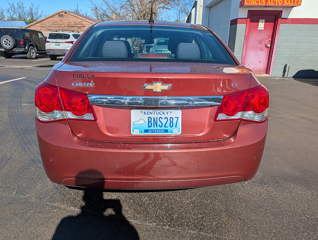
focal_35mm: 24
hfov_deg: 71.5
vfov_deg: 56.9
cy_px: 120
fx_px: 221
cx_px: 159
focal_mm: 6.9
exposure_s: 1/19608
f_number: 1.68
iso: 22
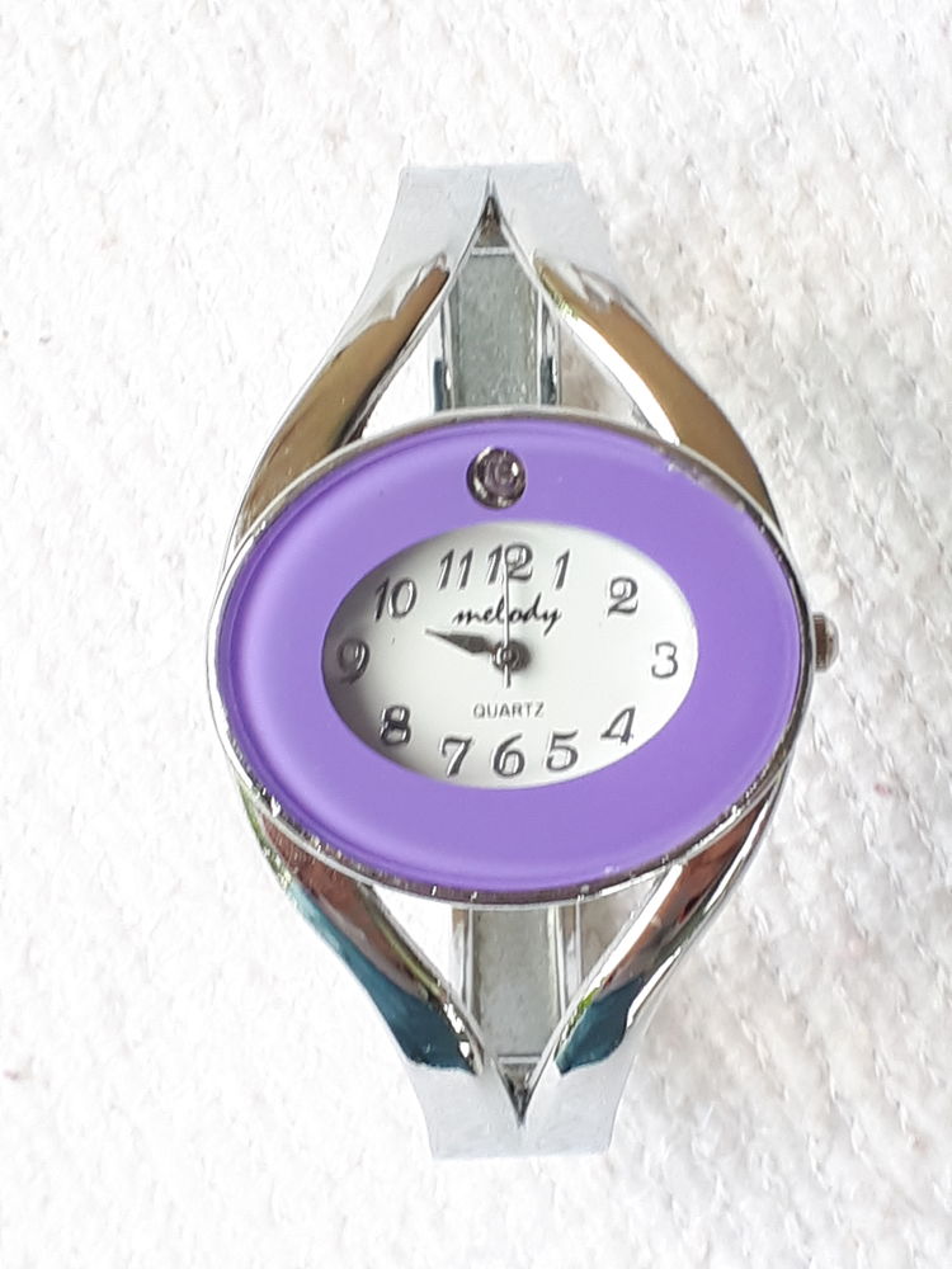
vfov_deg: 65.3
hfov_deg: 51.4
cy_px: 634
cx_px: 476
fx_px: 990
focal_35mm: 27
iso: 50
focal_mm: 3.6
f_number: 1.9
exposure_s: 1/100
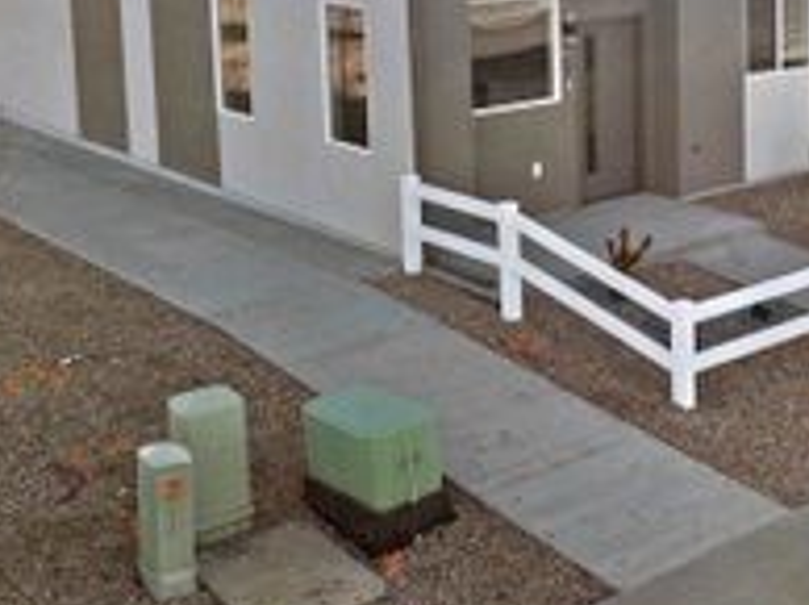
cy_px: 42
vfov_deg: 22.9
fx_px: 1447
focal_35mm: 62
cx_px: 796
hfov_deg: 29.3
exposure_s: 1/2500
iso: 400
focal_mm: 12.29
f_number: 2.8
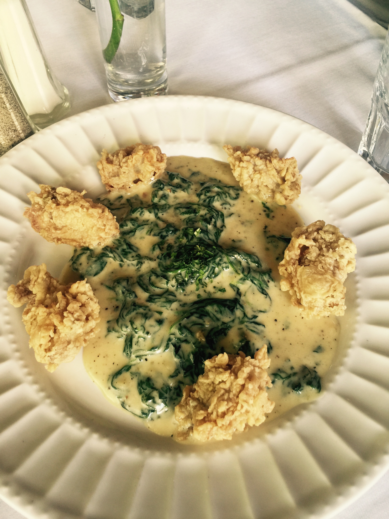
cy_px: 260
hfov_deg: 48.2
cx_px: 194
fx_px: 435
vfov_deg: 61.7
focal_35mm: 29
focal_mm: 4.15
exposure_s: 1/30
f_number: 2.2
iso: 32
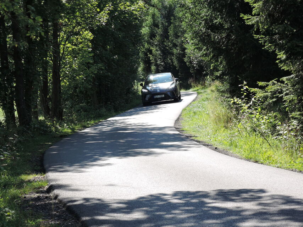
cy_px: 114
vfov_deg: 14.1
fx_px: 919
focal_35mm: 105
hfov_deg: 18.7
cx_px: 152
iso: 80
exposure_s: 1/125
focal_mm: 22.4
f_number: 5.2
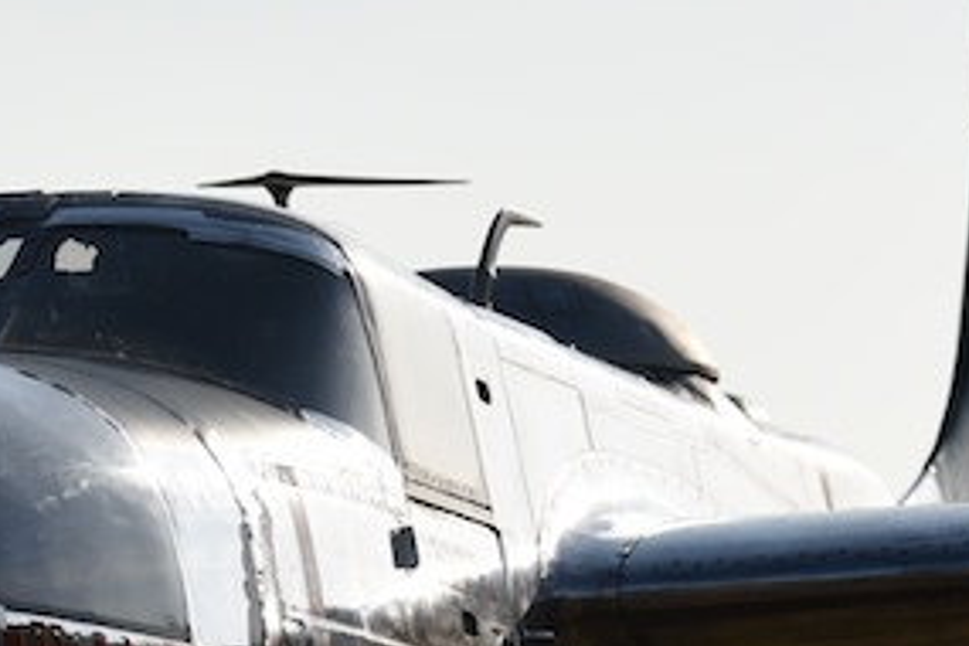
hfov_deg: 3.4
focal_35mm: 607
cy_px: 891
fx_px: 16337
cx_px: 201
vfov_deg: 2.3
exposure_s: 1/4000
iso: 100
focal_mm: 135
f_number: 2.8
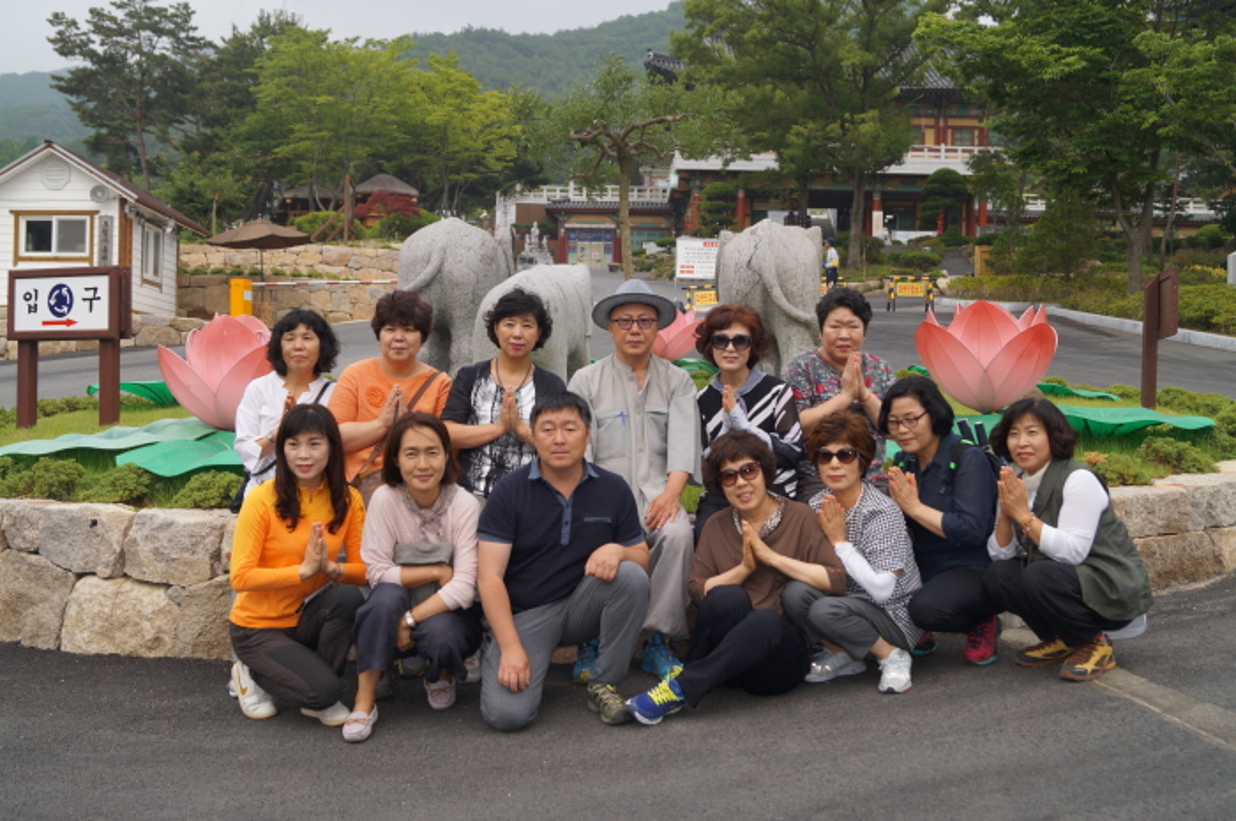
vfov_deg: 34.1
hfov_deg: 49.6
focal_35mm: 39
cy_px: 410
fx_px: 1337
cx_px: 618
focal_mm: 26
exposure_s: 1/160
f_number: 5
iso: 100
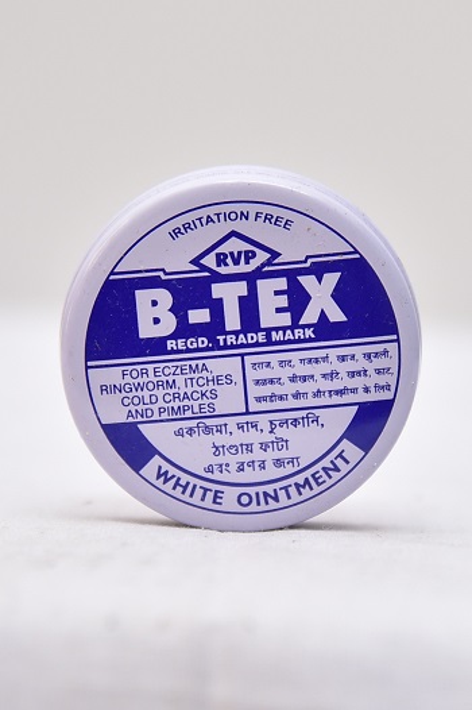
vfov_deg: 20.4
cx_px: 236
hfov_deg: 13.7
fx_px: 1969
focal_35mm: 100
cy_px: 355
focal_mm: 100
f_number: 4.5
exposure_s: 1/125
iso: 1600
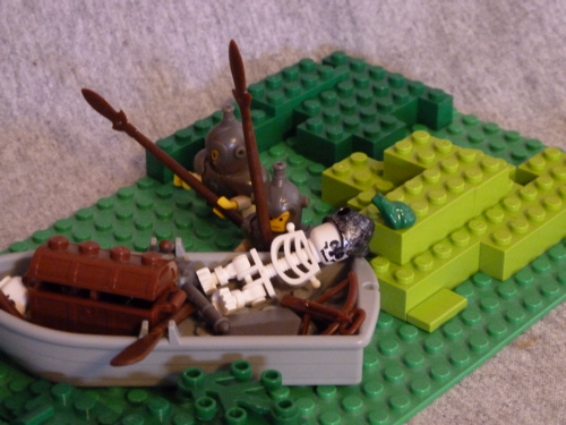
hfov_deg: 20.4
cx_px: 283
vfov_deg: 15.4
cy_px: 212
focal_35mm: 96
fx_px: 1570
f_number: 4.3
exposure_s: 1/6
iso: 800
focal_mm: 15.8
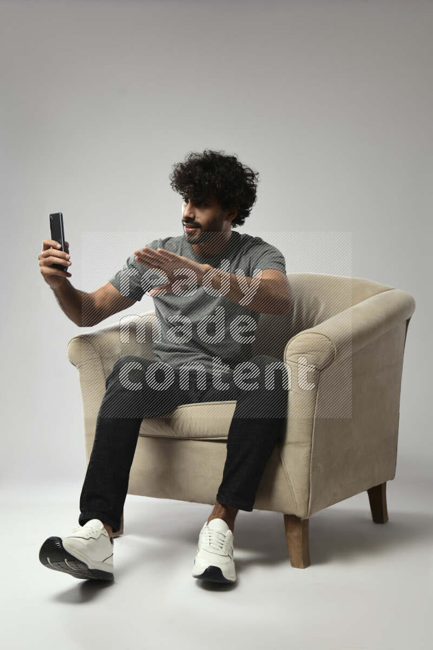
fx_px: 686
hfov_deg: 35.1
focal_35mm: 38
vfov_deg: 50.7
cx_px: 216
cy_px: 325
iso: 400
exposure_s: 1/125
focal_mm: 38
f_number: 5.6
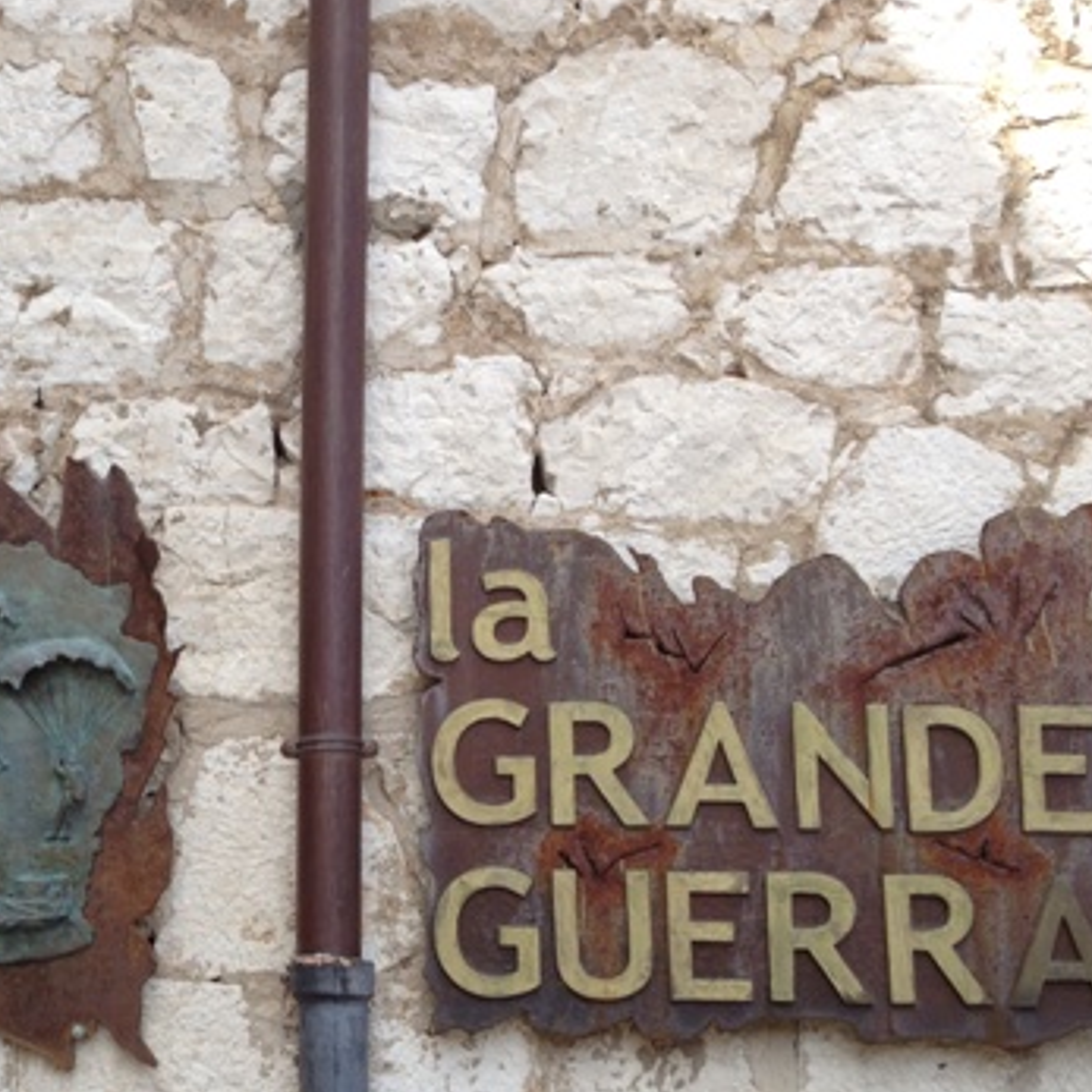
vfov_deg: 29.8
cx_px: 154
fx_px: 2034
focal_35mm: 57
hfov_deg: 29.1
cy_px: 743
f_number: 2.4
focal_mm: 4.28
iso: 64
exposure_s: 1/627
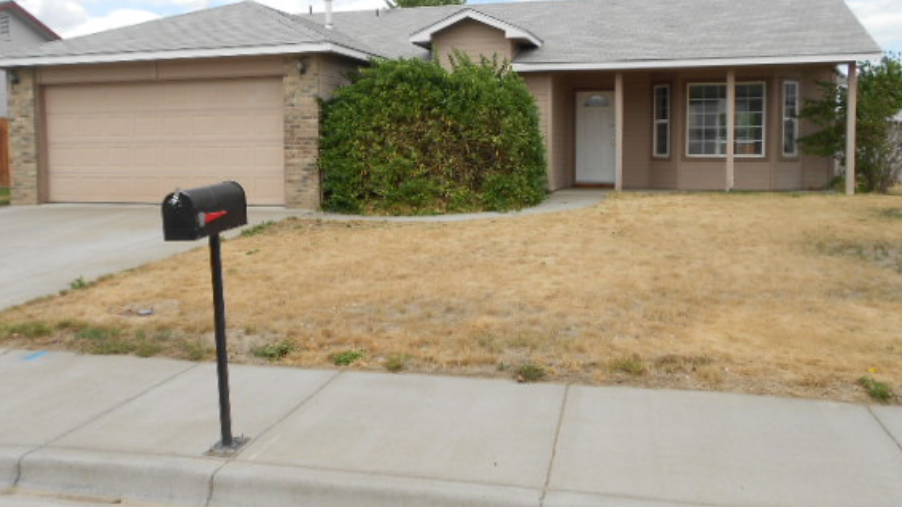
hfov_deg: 61.0
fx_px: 765
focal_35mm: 32
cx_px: 460
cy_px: 176
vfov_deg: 36.4
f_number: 3.2
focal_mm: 4.6
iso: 80
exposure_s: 1/800
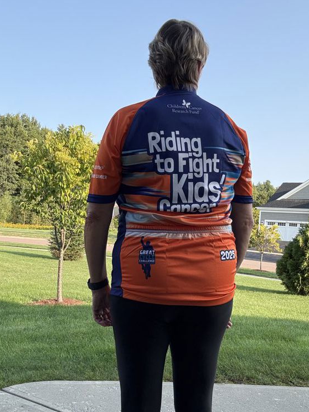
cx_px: 166
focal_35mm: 36
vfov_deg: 51.2
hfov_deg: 39.6
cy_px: 237
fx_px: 428
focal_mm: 2.69
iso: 25
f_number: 1.9
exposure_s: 1/462
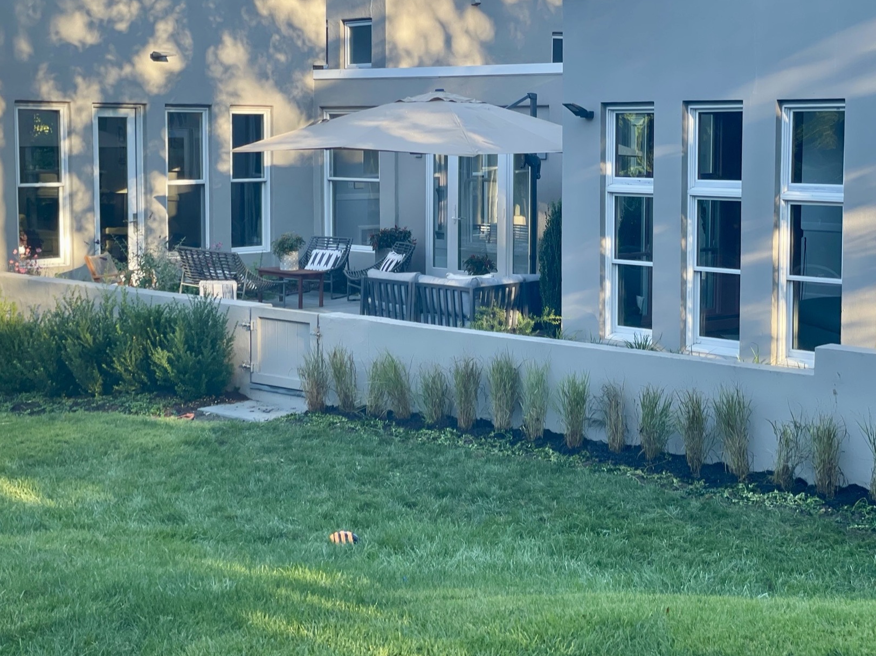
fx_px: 1619
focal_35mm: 64
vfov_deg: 22.9
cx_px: 432
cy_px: 296
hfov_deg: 30.3
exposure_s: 1/122
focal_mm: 6
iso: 32
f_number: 2
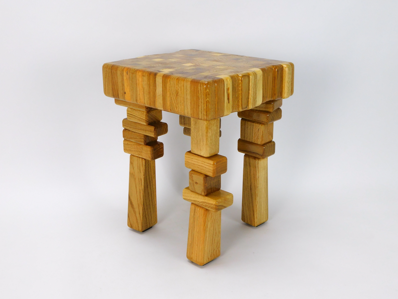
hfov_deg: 42.1
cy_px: 150
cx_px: 199
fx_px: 517
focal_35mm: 45
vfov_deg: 32.2
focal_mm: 8
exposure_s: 1/100
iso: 125
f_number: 3.7
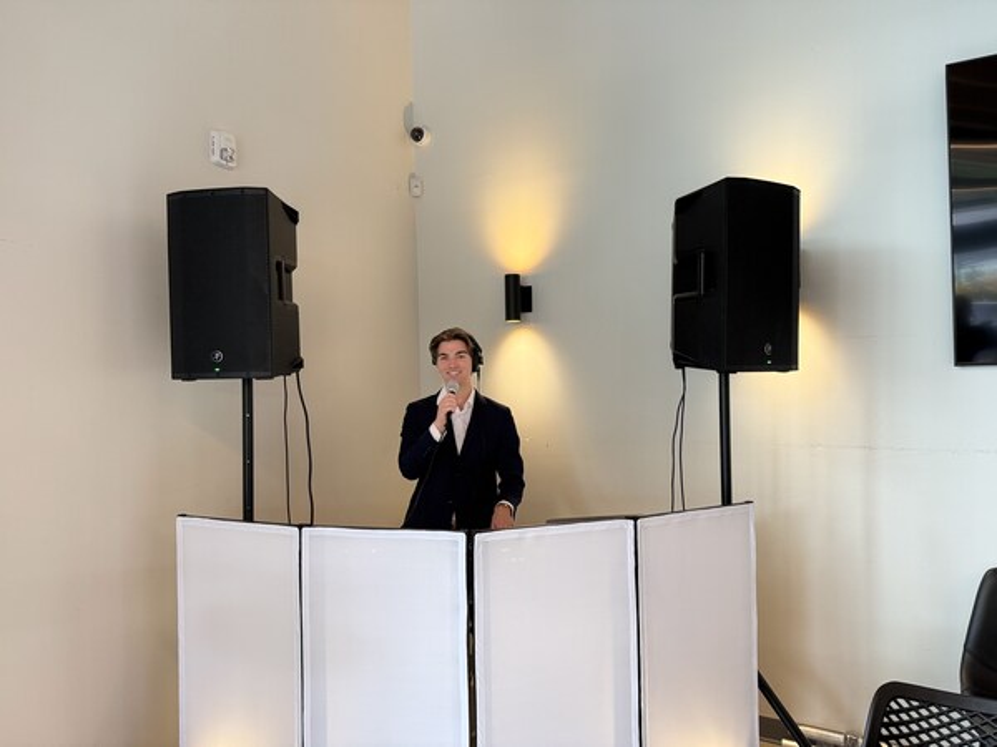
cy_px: 374
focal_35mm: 24
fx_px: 691
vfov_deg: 56.8
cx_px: 498
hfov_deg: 71.6
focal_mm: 6.76
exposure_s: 1/121
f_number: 1.78
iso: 200
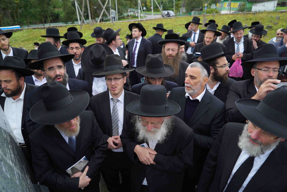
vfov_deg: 53.2
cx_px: 144
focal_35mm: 24
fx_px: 191
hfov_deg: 73.7
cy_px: 96
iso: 500
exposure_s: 1/320
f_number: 4
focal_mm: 24
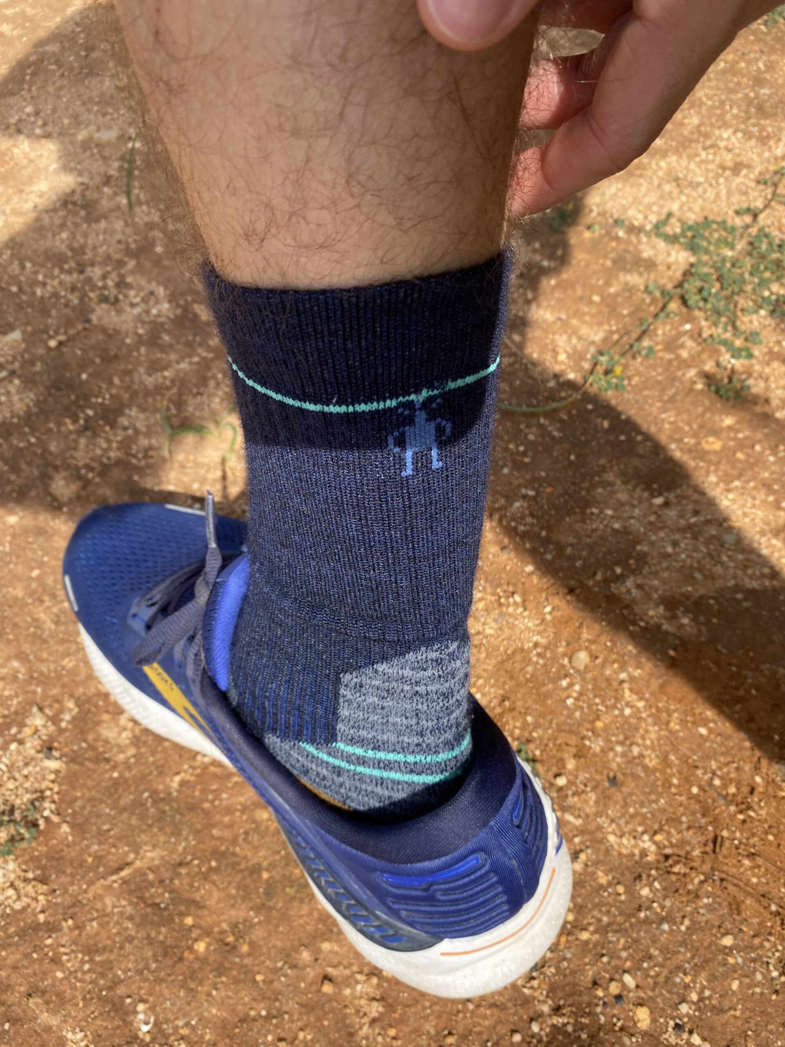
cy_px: 524
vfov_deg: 67.3
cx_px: 392
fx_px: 786
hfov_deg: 53.1
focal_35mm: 26
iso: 32
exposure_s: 1/1565
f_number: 1.8
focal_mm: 4.25
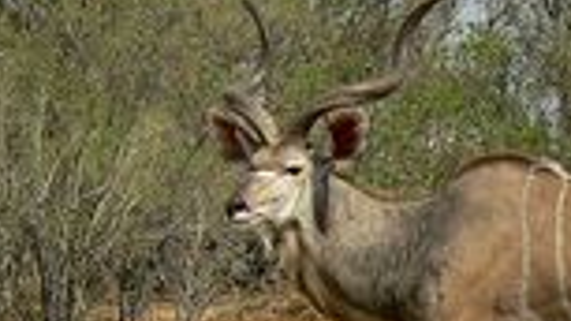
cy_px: 289
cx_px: 858
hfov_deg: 3.2
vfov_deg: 1.8
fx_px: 10158
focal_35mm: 671
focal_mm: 31.3
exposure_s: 1/500
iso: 80
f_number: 5.6
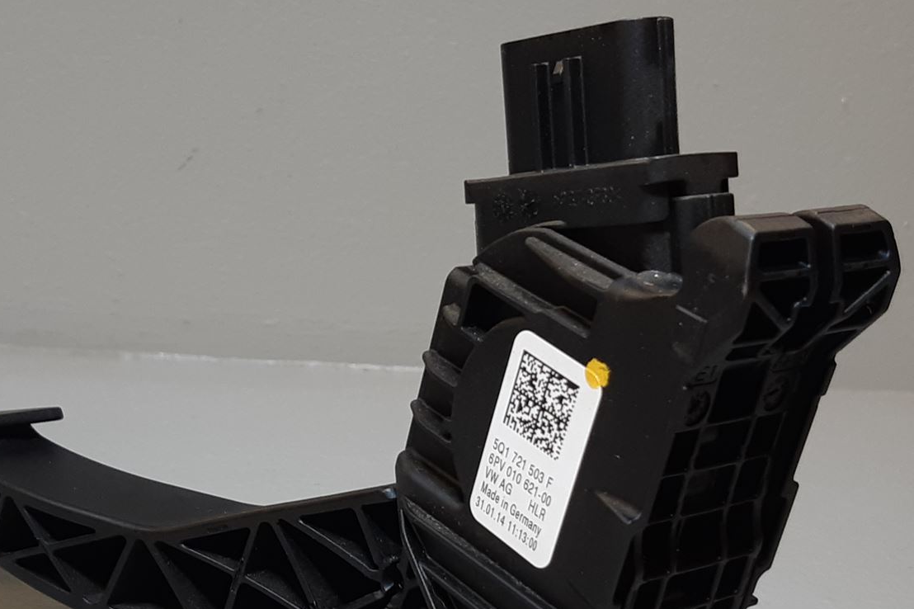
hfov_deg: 39.4
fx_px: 1269
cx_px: 346
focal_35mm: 50
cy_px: 474
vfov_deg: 26.5
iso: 64
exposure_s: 1/50
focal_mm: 3.93
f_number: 1.7
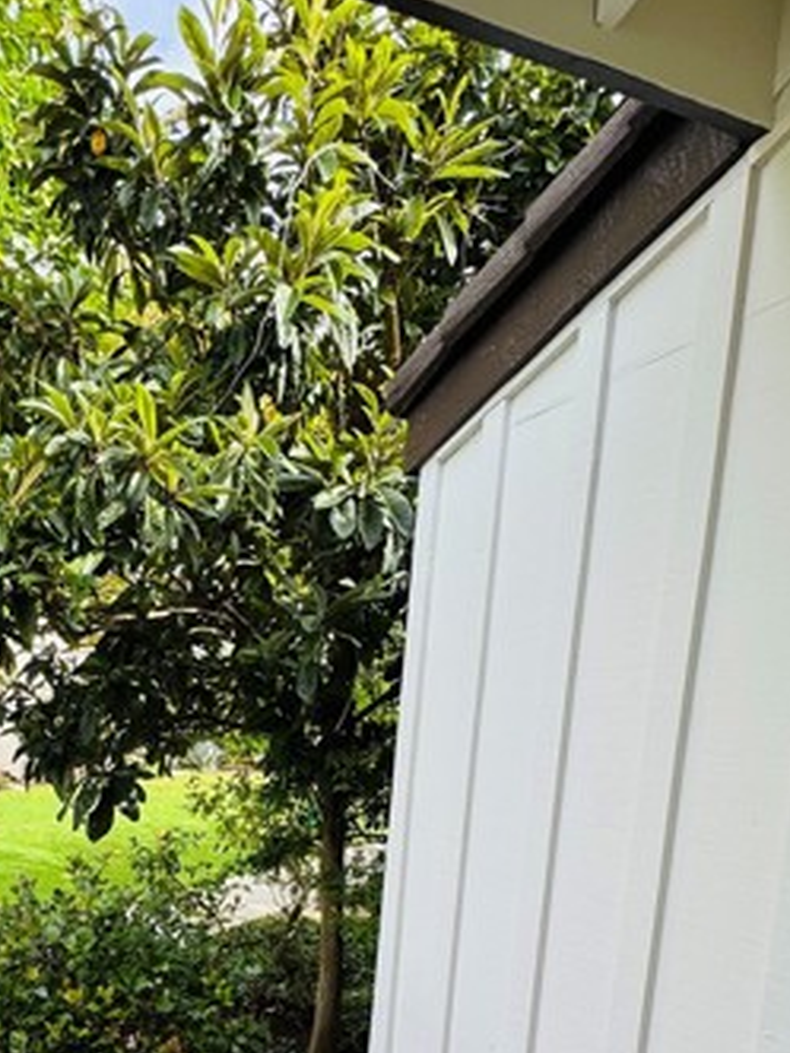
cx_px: 155
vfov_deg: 60.6
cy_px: 828
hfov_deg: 48.4
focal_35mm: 27
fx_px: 822
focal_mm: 2.22
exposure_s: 1/368
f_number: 2.2
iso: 40
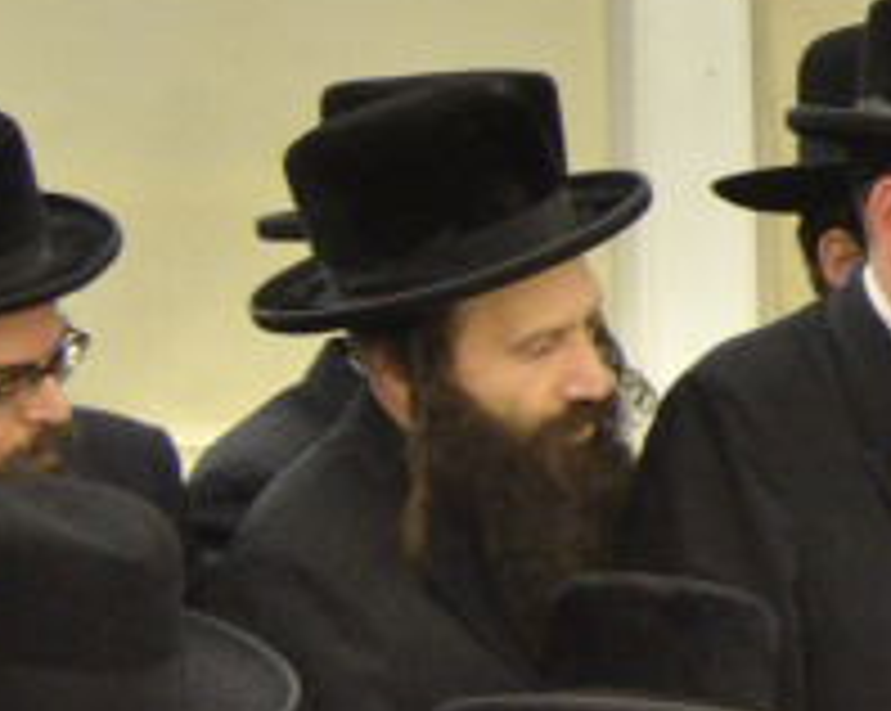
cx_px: 2160
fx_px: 10722
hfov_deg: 4.6
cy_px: 666
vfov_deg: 3.8
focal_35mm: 407
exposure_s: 1/125
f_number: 5.6
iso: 1600
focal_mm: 56
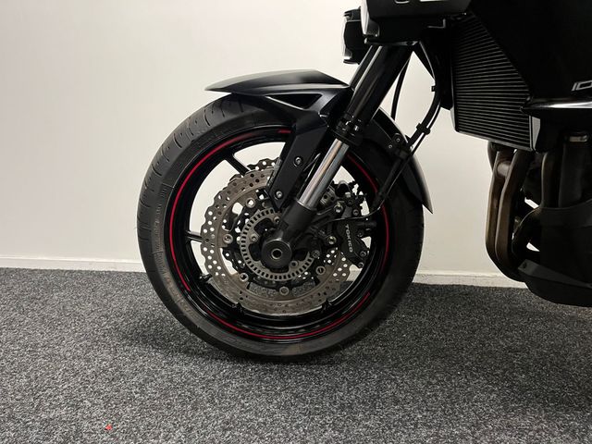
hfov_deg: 67.3
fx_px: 445
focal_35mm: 26
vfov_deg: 53.1
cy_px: 222
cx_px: 296
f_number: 1.6
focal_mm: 5.1
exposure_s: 1/50
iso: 250
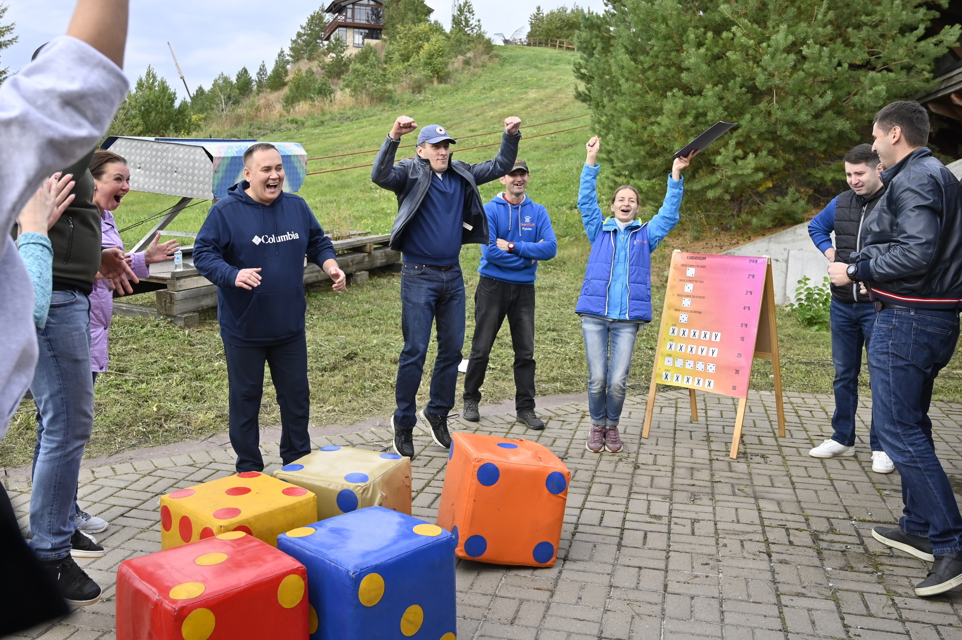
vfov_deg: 38.7
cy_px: 253
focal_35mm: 34
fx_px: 908
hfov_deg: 55.8
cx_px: 468
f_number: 4
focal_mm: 26
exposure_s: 1/1250
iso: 400
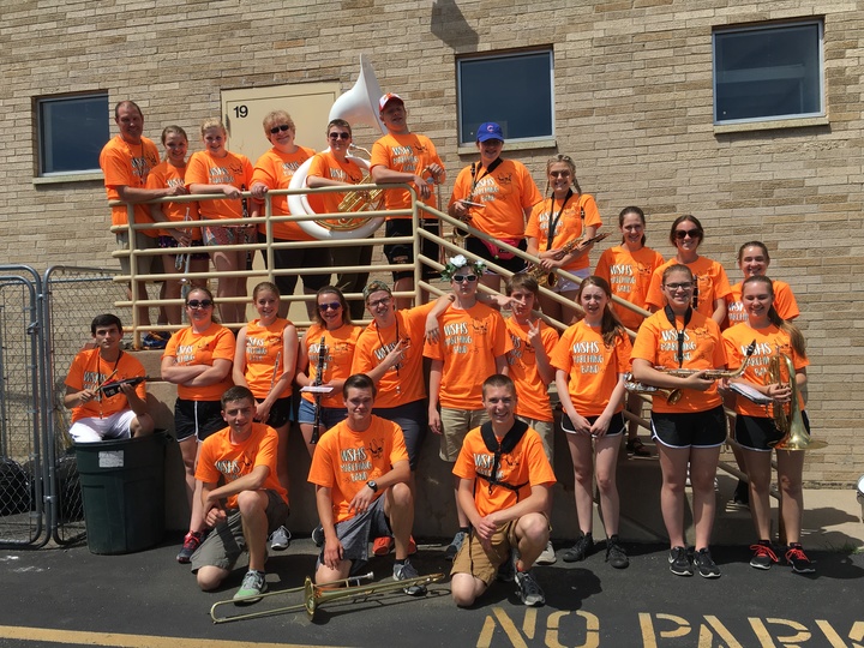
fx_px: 724
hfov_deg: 61.7
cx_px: 432
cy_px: 324
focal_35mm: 29
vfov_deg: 48.2
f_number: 2.2
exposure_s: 1/2198
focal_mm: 4.15
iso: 25
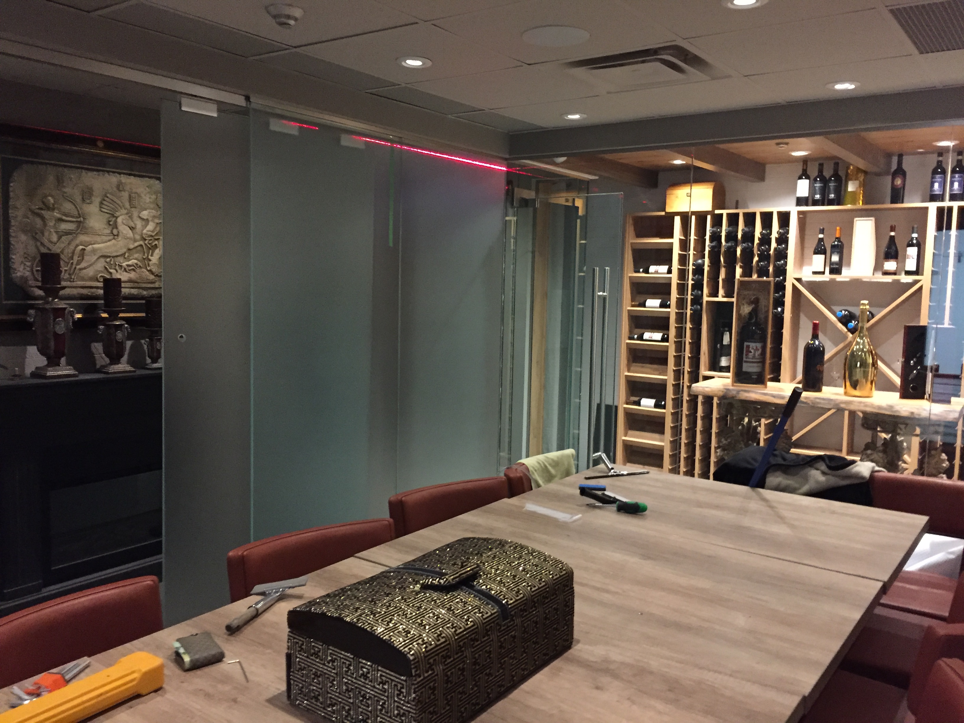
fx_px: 808
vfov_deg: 48.2
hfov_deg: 61.7
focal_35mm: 29
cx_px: 482
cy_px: 362
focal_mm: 4.15
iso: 320
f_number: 2.2
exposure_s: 1/15
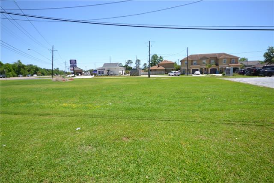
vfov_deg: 63.2
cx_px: 137
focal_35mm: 20
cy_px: 92
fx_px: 148
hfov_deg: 85.5
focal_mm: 13
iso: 100
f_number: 7.1
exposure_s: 1/200
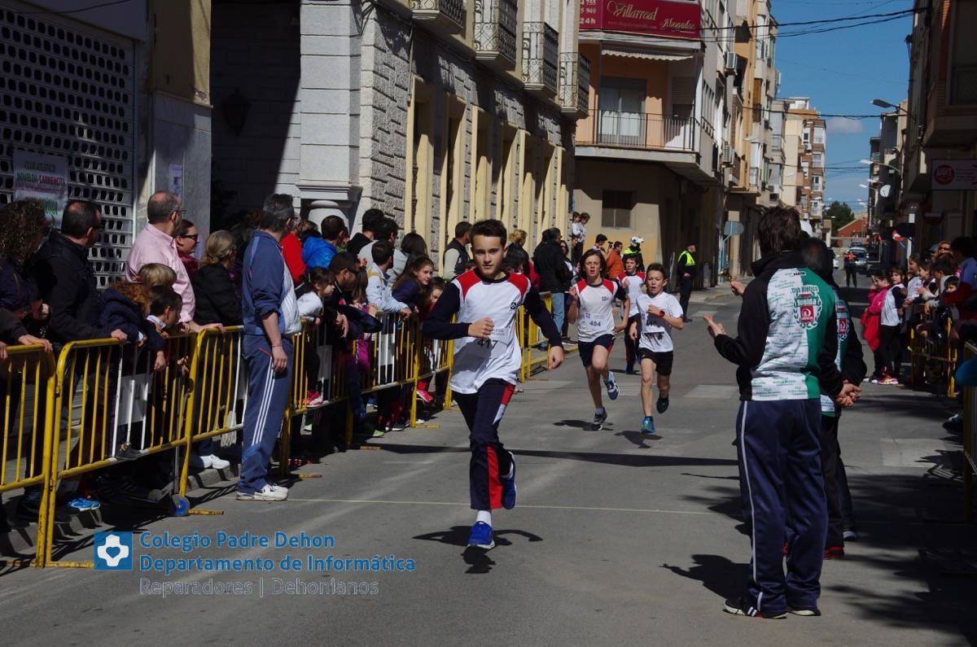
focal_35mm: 80
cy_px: 324
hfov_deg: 25.6
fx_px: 2153
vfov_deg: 17.1
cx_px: 488
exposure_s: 1/1000
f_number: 11
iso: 400
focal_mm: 53
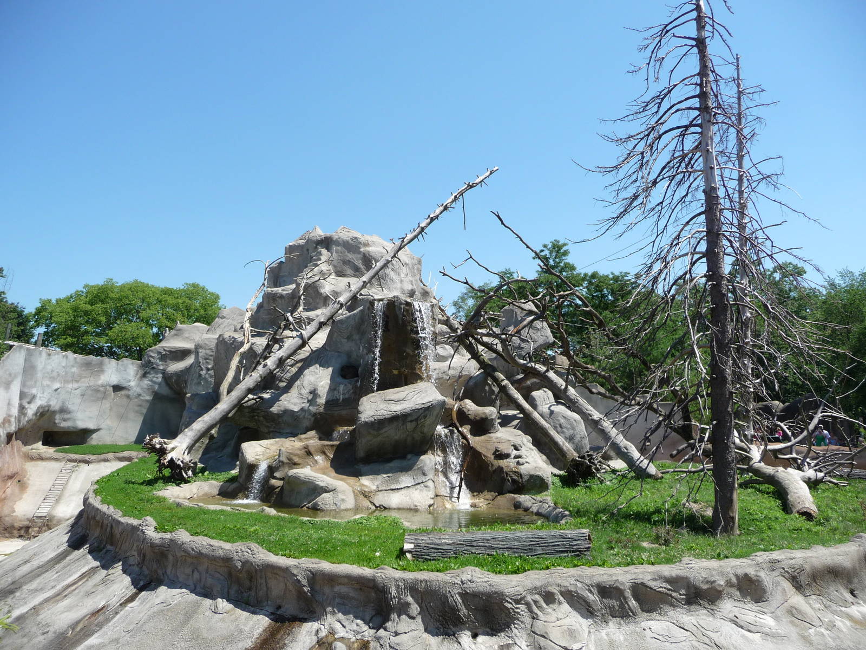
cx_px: 433
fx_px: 700
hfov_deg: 63.4
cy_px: 325
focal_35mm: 28
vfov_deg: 49.7
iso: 100
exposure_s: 1/800
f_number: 3.3
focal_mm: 4.7
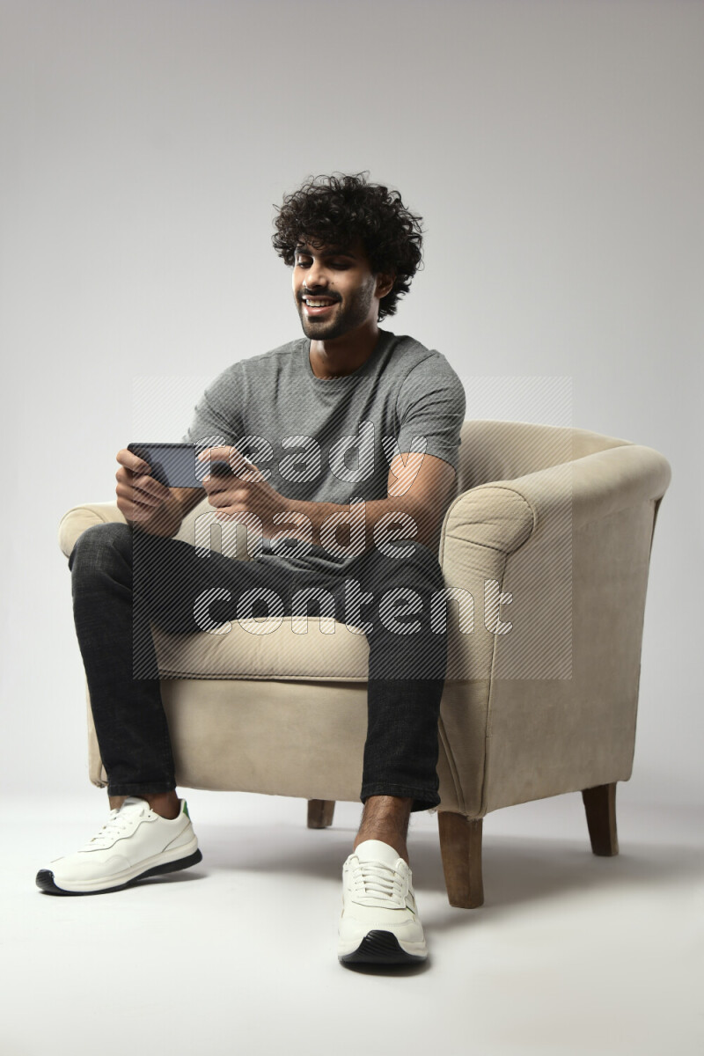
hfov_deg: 37.9
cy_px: 528
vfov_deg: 54.4
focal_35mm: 35
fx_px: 1027
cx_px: 352
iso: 400
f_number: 5
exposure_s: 1/125
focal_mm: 35
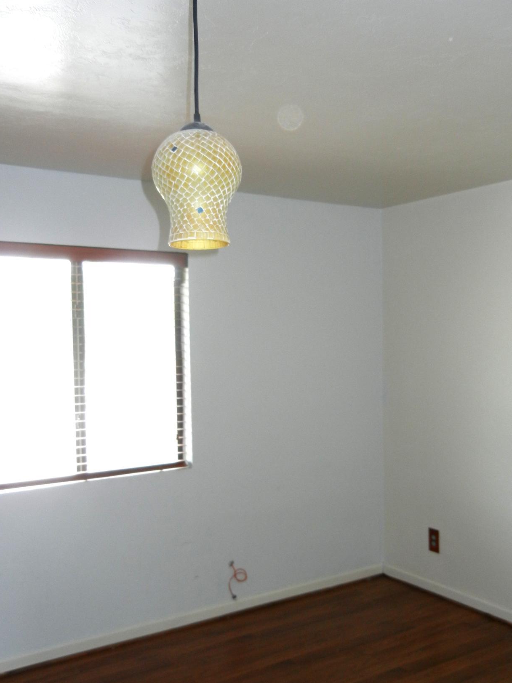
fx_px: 730
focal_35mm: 37
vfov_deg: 50.1
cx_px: 285
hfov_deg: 38.6
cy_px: 371
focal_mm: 5.4
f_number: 3.5
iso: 178
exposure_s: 1/30
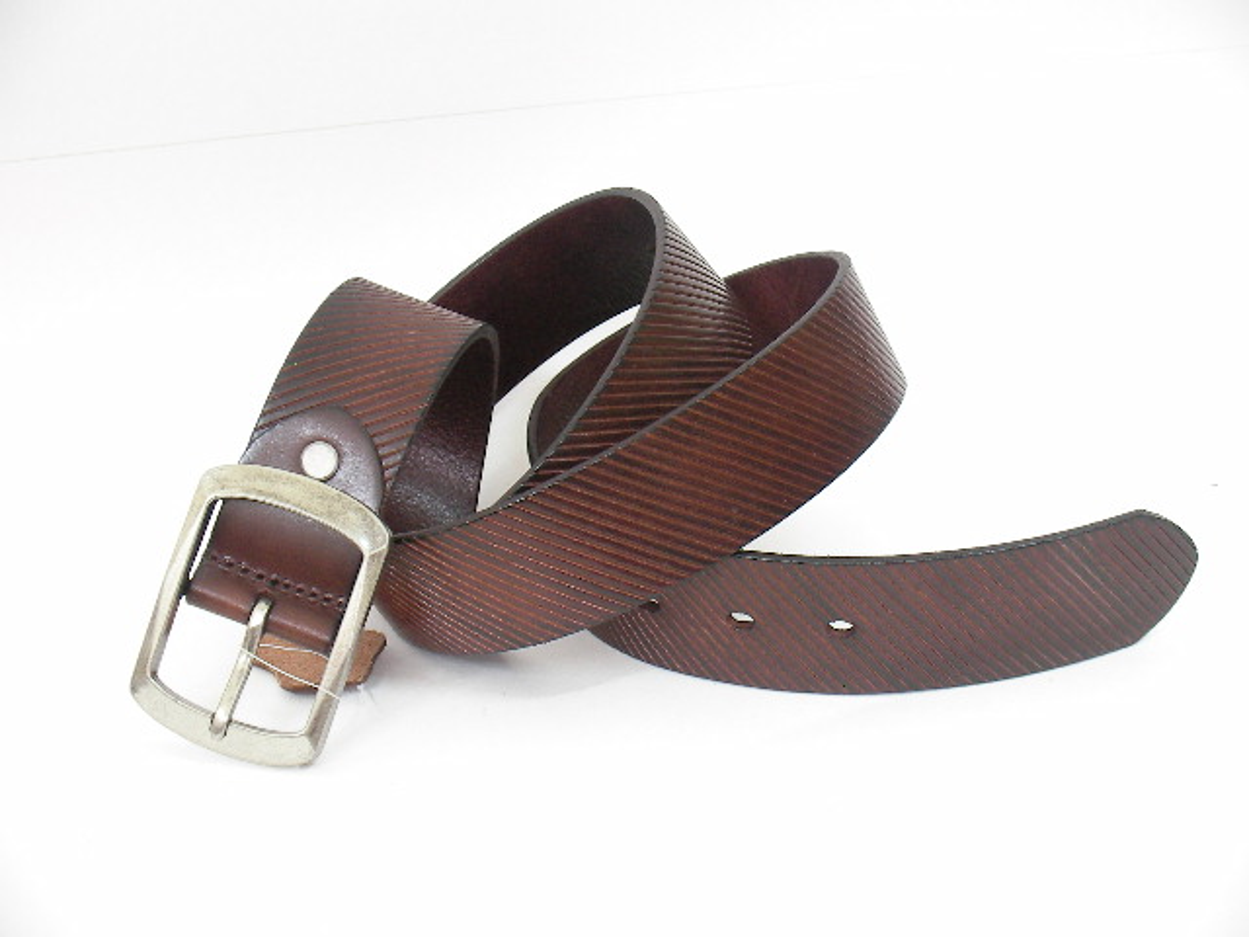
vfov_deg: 21.3
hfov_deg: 28.2
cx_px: 624
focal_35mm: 69
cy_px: 468
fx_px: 2490
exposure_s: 1/3.3
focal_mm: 10.5
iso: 100
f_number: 3.6
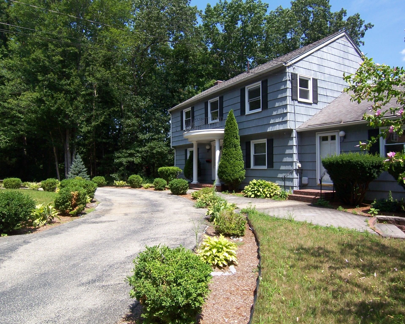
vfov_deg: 58.8
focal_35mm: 24
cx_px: 203
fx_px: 288
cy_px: 162
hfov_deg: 70.3
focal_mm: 3.8
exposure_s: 1/160
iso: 64
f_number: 5.6
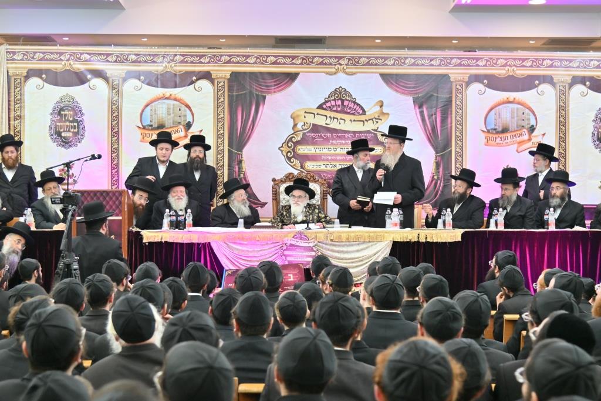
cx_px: 300
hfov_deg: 33.4
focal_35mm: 60
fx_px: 1001
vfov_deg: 22.6
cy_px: 200
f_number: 4
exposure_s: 1/160
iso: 400
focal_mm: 40
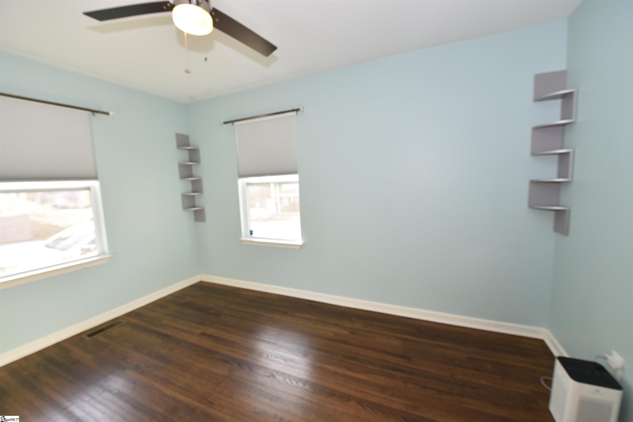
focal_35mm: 15
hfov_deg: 100.4
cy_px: 211
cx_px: 316
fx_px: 264
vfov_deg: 77.4
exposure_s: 1/125
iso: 720
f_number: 5.6
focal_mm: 15
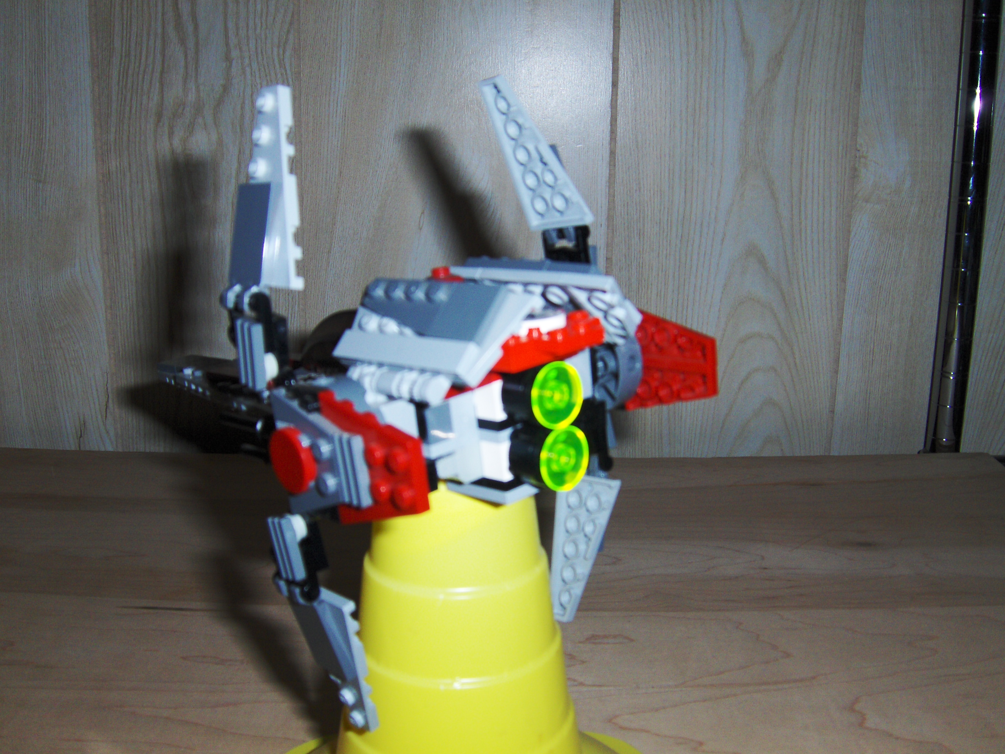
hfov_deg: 52.6
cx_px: 502
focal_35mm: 35
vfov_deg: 40.7
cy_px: 377
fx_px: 1016
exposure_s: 1/60
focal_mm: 7.5
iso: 100
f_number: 5.5
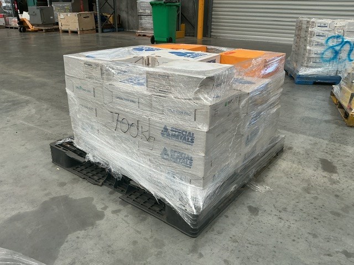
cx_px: 177
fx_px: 297
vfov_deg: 48.2
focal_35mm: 29
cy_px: 132
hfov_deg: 61.7
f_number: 1.8
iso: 40
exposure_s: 1/120
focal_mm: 3
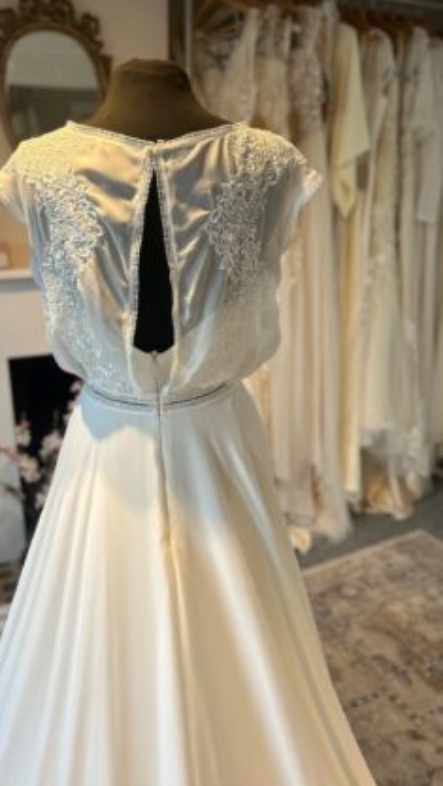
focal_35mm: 29
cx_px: 198
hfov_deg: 40.2
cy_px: 385
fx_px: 605
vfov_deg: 66.0
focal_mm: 5.7
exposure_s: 1/161
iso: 40
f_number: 1.5
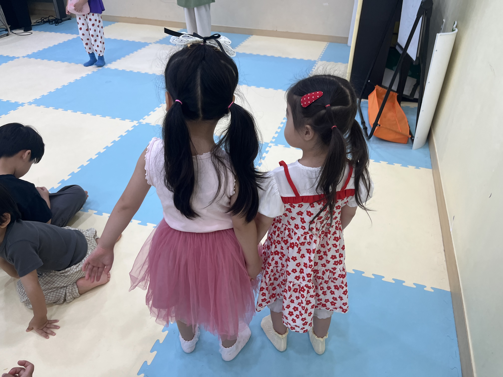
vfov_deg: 53.1
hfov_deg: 67.3
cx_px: 252
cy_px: 188
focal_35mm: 26
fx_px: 378
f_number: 1.6
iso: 100
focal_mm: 5.1
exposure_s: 1/120
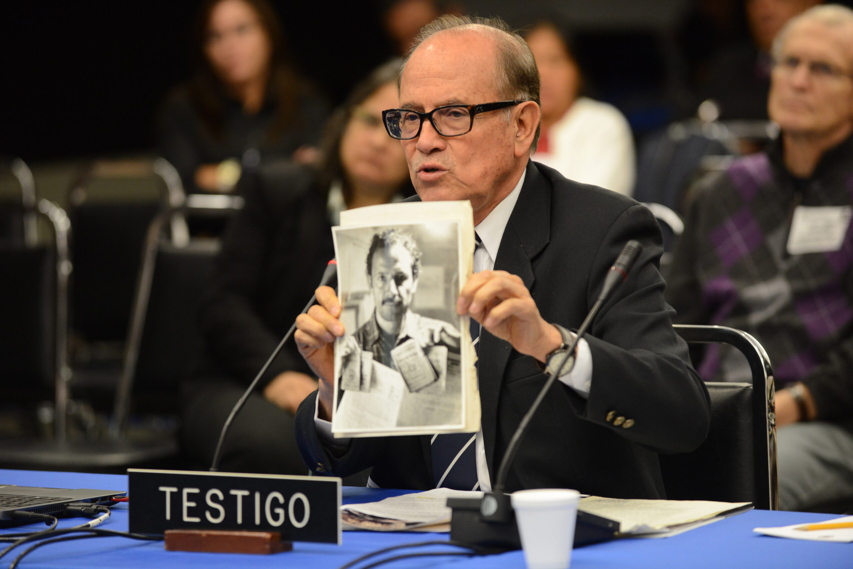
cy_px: 284
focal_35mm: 200
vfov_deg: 6.9
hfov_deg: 10.3
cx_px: 426
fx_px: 4739
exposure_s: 1/250
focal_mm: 200
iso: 2500
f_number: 3.5
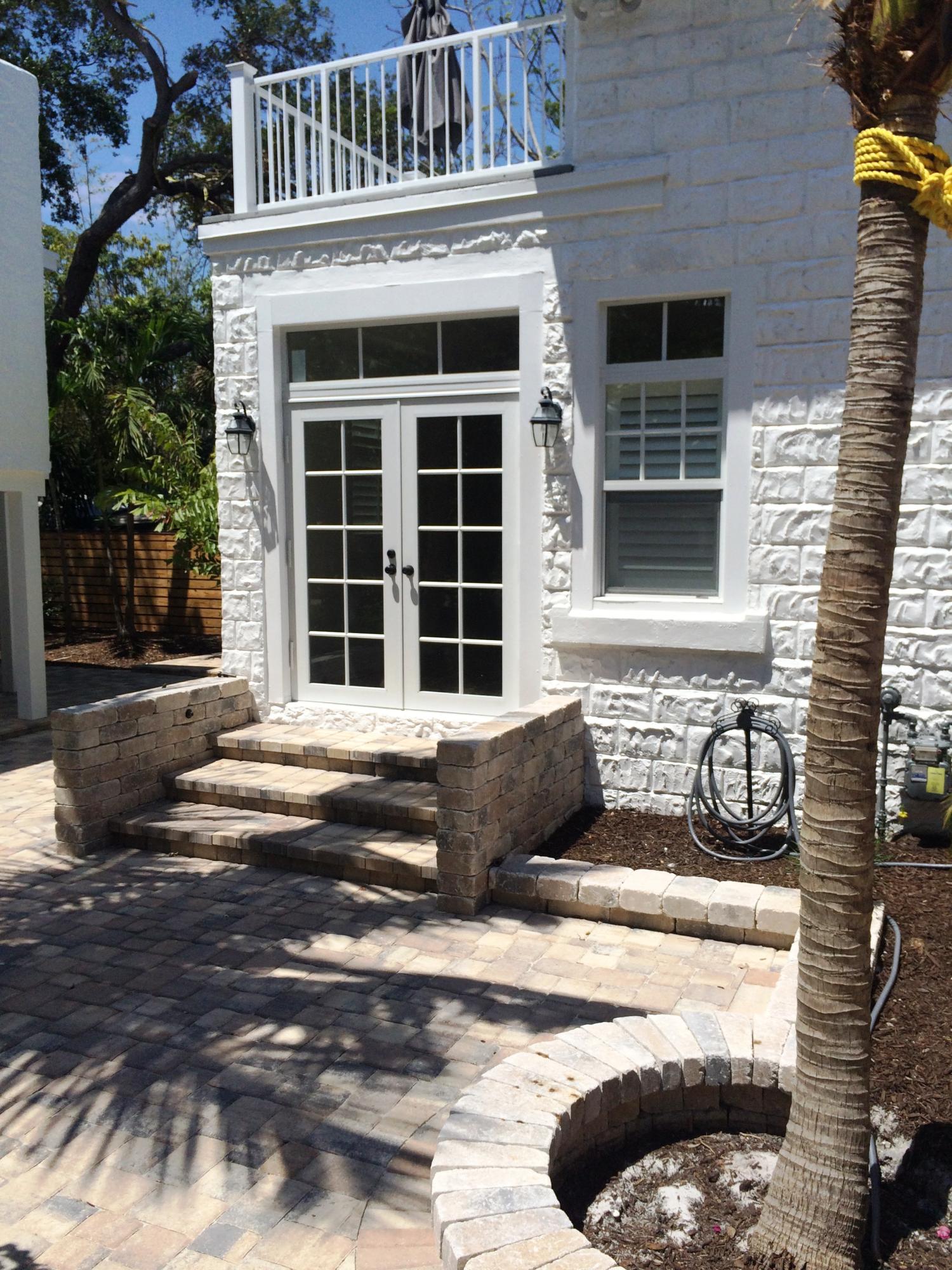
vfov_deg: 61.7
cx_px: 476
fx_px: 1063
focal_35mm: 29
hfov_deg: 48.2
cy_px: 635
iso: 32
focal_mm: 4.15
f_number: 2.2
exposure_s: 1/4566
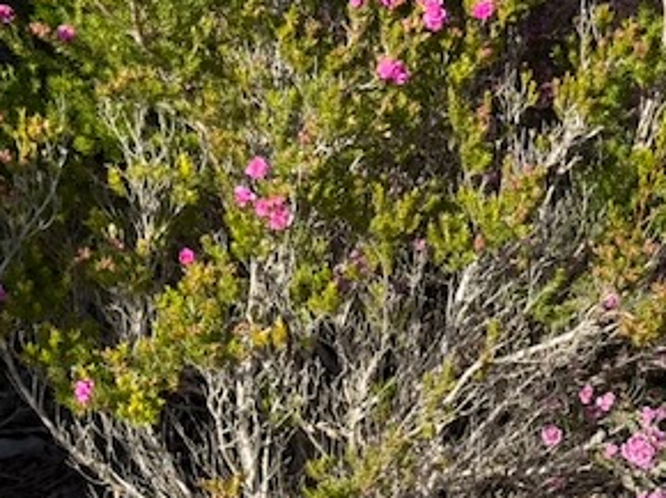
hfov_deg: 18.3
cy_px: 129
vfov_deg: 13.9
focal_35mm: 106
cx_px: 572
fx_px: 2038
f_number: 1.78
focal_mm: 6.76
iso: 64
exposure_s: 1/1543
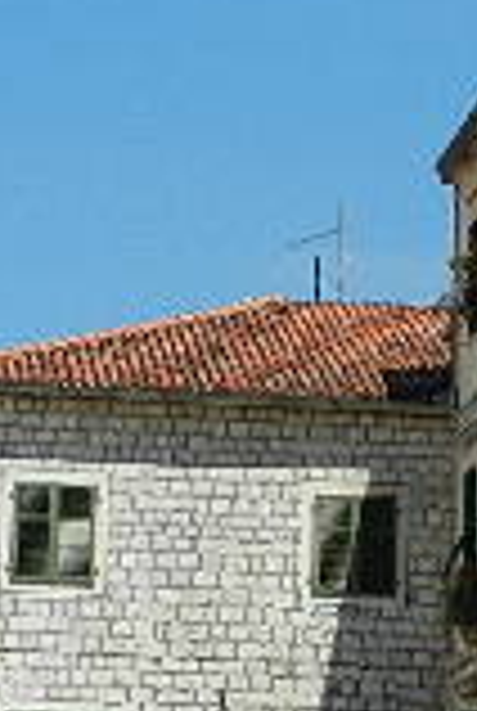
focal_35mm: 189
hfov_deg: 7.3
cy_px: 292
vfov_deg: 10.9
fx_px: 3740
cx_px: 50
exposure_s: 1/1600
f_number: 4.2
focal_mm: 8.2
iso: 160
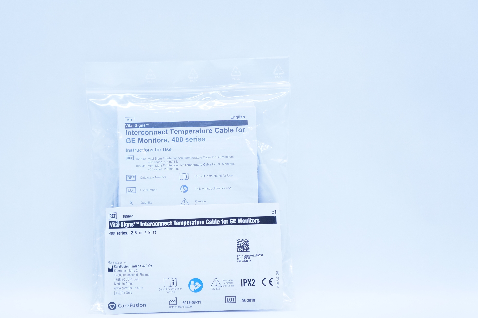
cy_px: 190
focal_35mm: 56
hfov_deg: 35.5
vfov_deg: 24.1
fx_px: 743
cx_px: 191
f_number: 4
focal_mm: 30
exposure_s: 1/250
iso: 800
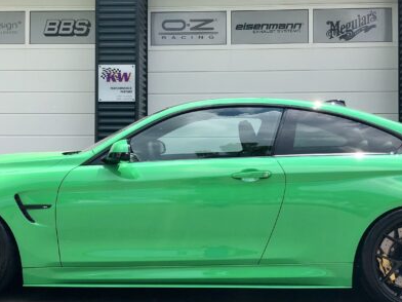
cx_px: 209
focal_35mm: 50
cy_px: 136
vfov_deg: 29.1
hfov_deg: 38.2
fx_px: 581
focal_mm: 3.99
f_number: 1.8
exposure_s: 1/1116
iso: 20
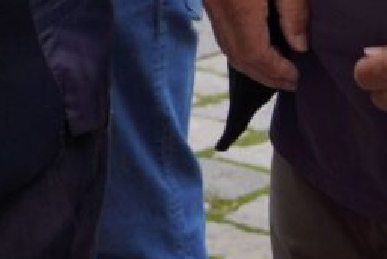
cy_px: -226
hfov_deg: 9.7
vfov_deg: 6.9
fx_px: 2103
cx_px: -408
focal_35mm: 195
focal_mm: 26.6
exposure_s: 1/160
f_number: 4
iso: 100
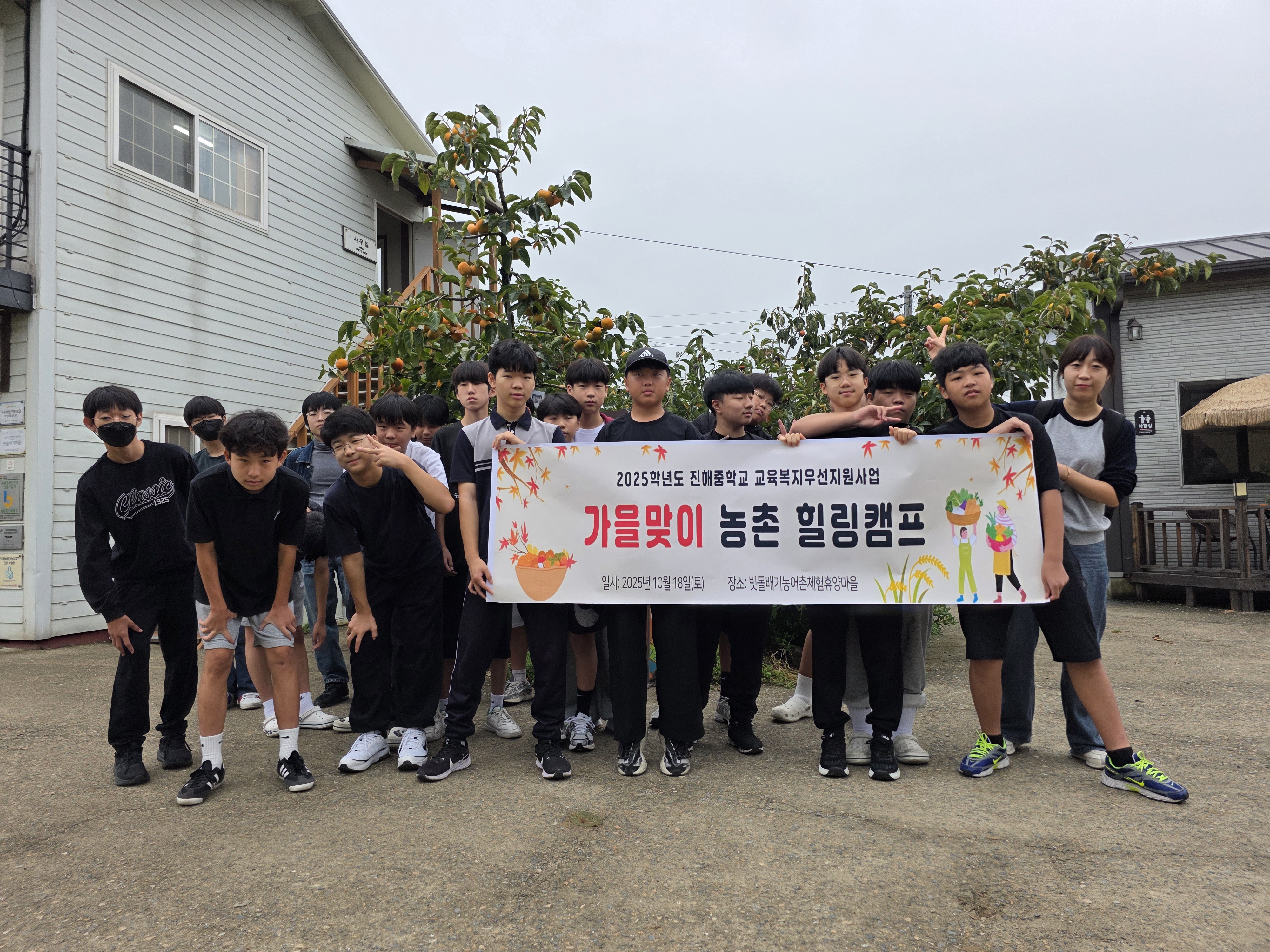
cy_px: 476
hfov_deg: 73.9
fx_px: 844
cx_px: 635
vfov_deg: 58.9
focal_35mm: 23
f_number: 1.7
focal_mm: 6.3
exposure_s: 1/359
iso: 64
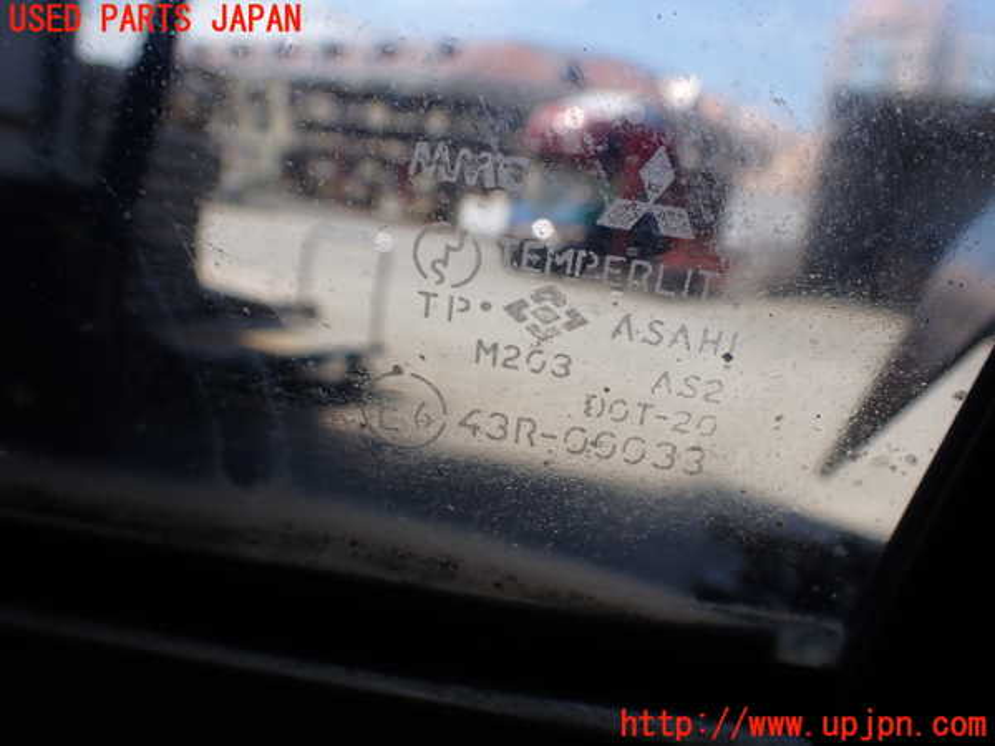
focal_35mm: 30
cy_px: 373
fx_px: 862
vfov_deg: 46.8
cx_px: 498
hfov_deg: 60.0
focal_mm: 5.4
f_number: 3.2
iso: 100
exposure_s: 1/800
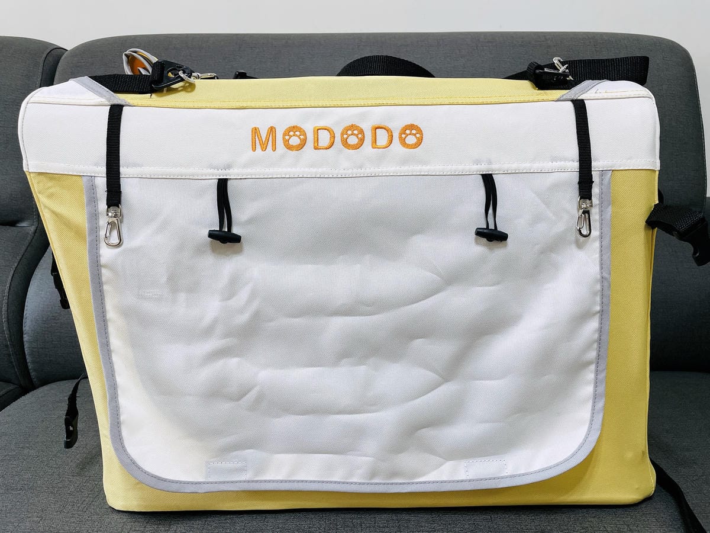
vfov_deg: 53.1
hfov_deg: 67.3
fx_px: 533
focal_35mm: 26
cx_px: 355
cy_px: 266
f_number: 1.6
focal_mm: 4.2
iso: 100
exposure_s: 1/120
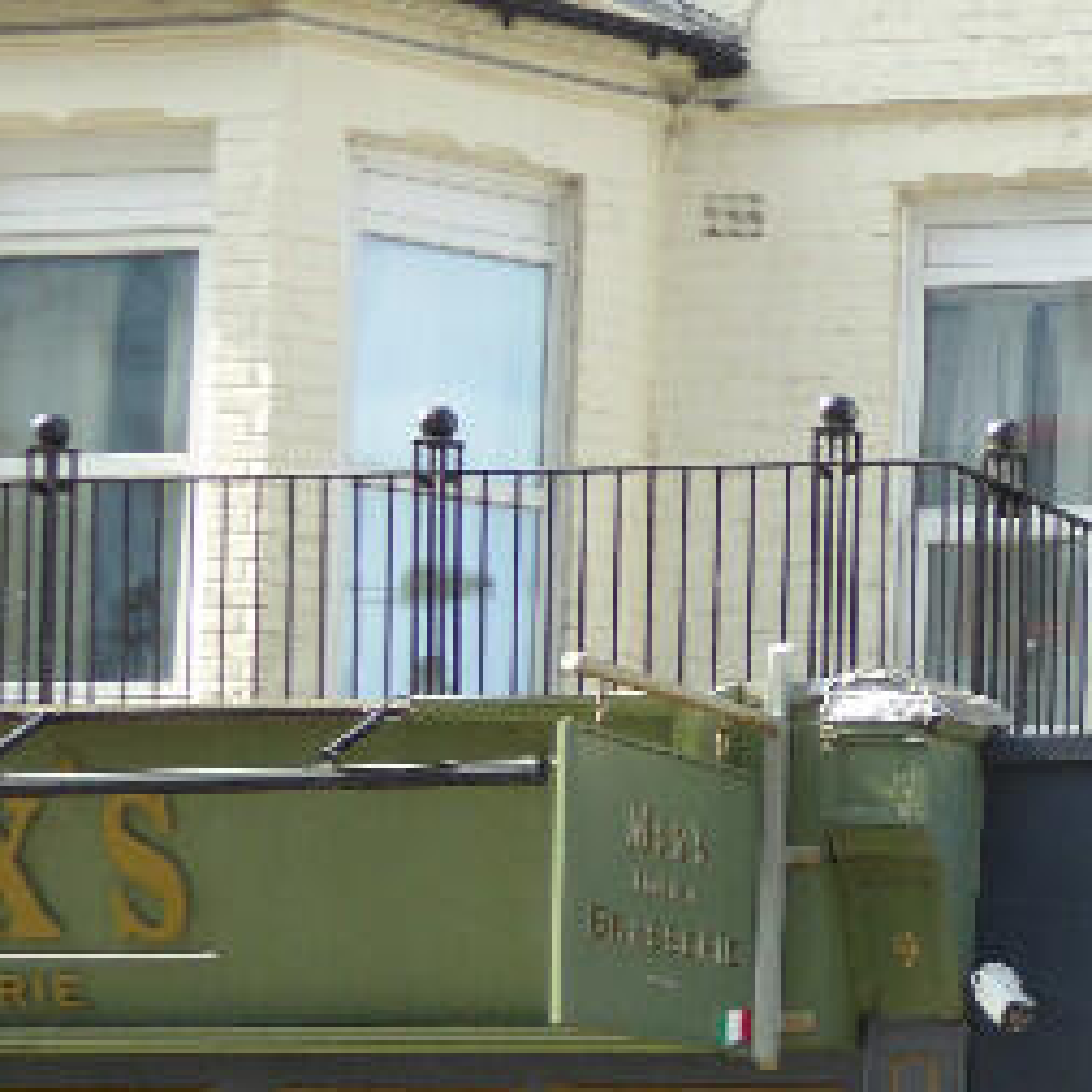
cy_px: 1105
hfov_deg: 12.5
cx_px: 2098
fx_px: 4461
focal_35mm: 125
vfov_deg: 13.7
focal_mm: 6.3
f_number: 3.7
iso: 100
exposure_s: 1/160
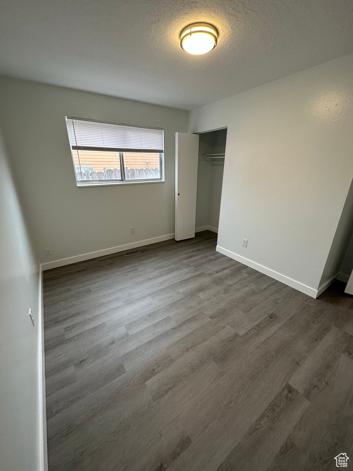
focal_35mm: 14
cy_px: 236
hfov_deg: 85.7
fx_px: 190
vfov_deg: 102.1
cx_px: 176
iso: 160
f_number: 2.2
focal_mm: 2.22
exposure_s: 1/120
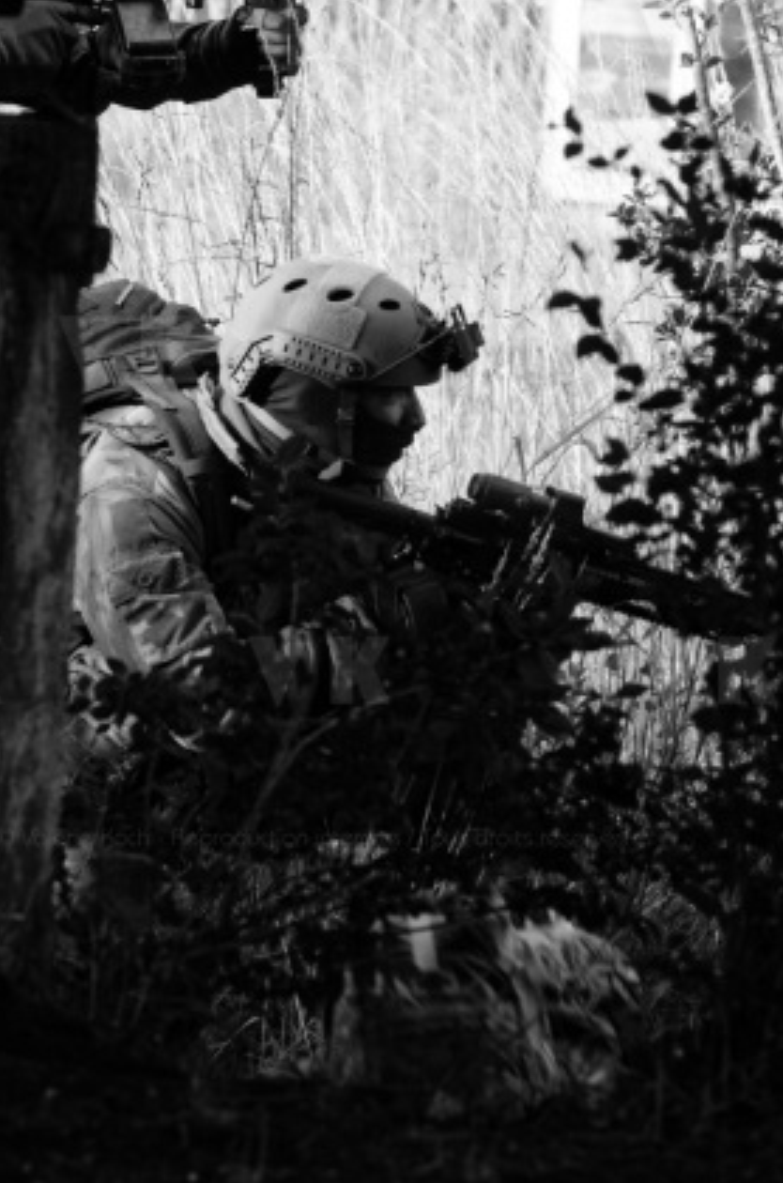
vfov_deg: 4.8
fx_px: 14065
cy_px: 414
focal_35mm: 429
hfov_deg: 3.2
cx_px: 317
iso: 1250
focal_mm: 200
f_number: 8
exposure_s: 1/250
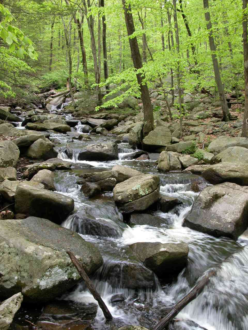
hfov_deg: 40.7
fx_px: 334
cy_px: 165
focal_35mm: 35
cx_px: 124
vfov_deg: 52.6
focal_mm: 8.9
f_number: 7.1
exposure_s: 1/18.3
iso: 100
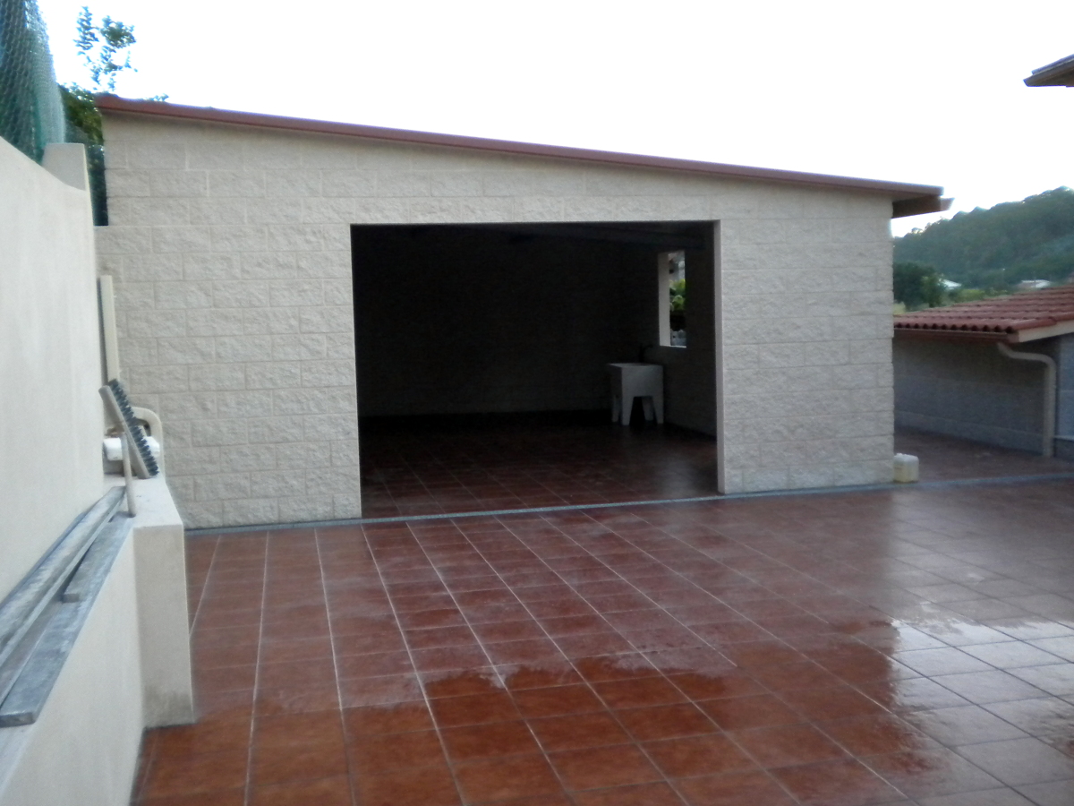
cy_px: 403
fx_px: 1086
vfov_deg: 40.7
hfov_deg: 52.6
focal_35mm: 35
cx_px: 537
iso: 400
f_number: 3.1
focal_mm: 6.3
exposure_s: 1/266
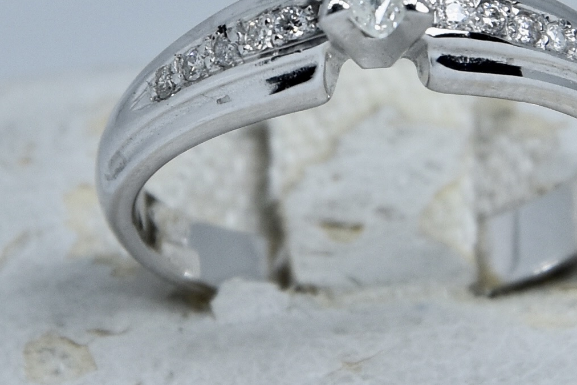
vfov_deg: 4.6
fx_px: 4790
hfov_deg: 6.9
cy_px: 75
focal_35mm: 299
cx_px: 373
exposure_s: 1/320
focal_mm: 105
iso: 200
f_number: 9
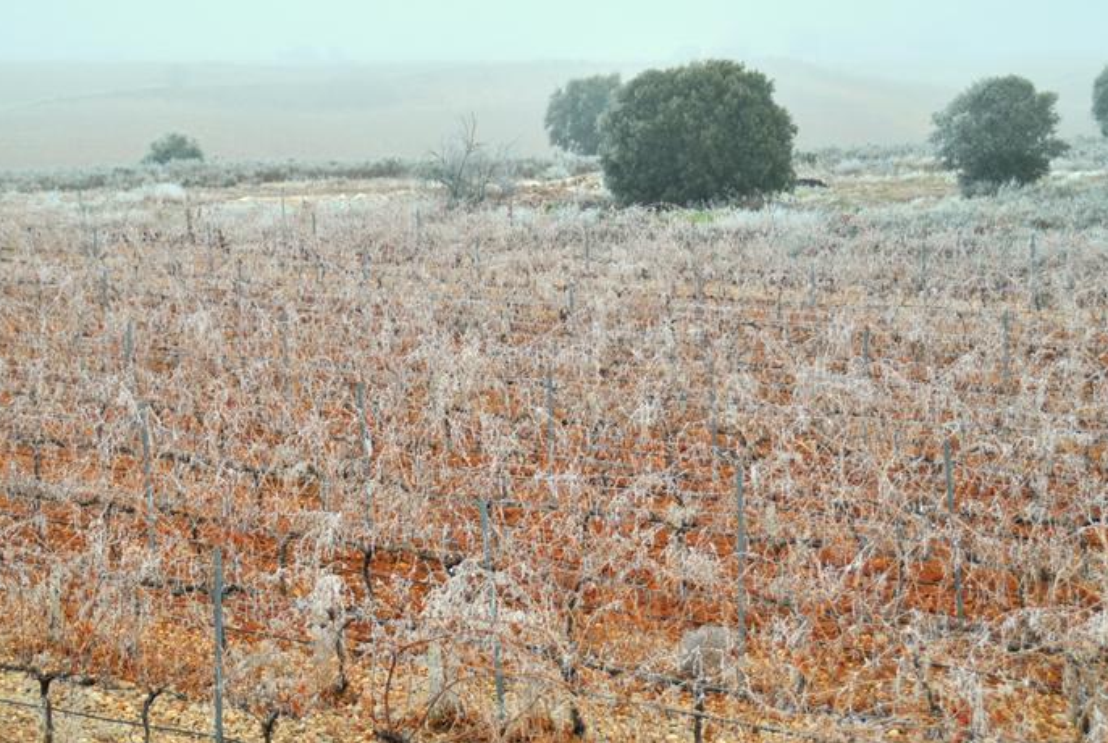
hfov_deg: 20.8
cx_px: 506
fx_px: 3021
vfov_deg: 14.0
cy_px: 377
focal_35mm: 98
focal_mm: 56
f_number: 5.6
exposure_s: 1/400
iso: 200
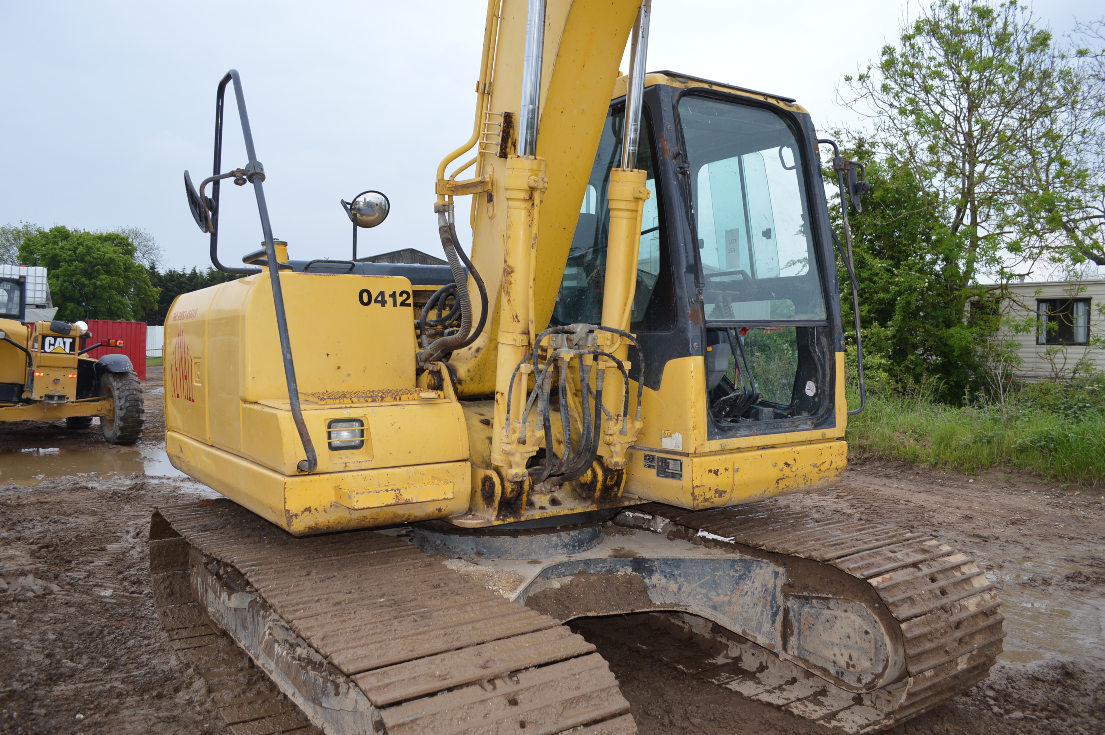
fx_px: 828
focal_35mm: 27
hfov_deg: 67.4
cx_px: 552
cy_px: 368
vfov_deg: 47.8
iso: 100
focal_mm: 18
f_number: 4
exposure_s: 1/125
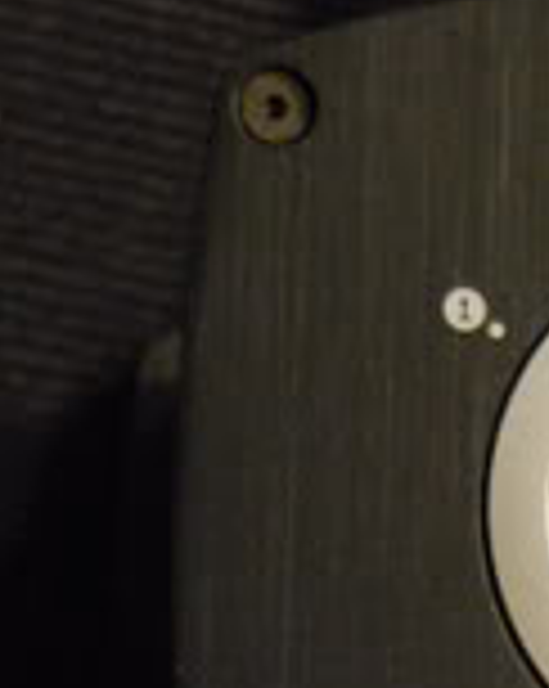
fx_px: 3358
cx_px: 846
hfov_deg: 9.1
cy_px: 1115
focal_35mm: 165
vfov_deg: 11.1
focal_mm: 28
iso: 1600
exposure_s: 1/4
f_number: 4.2
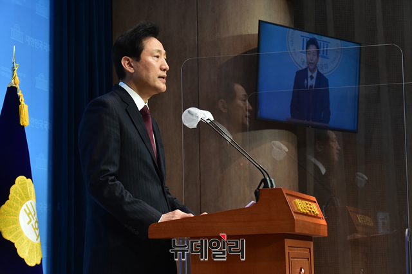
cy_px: 137
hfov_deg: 20.0
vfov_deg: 13.4
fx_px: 1167
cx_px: 206
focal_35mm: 102
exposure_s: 1/250
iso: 3200
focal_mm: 102
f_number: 9
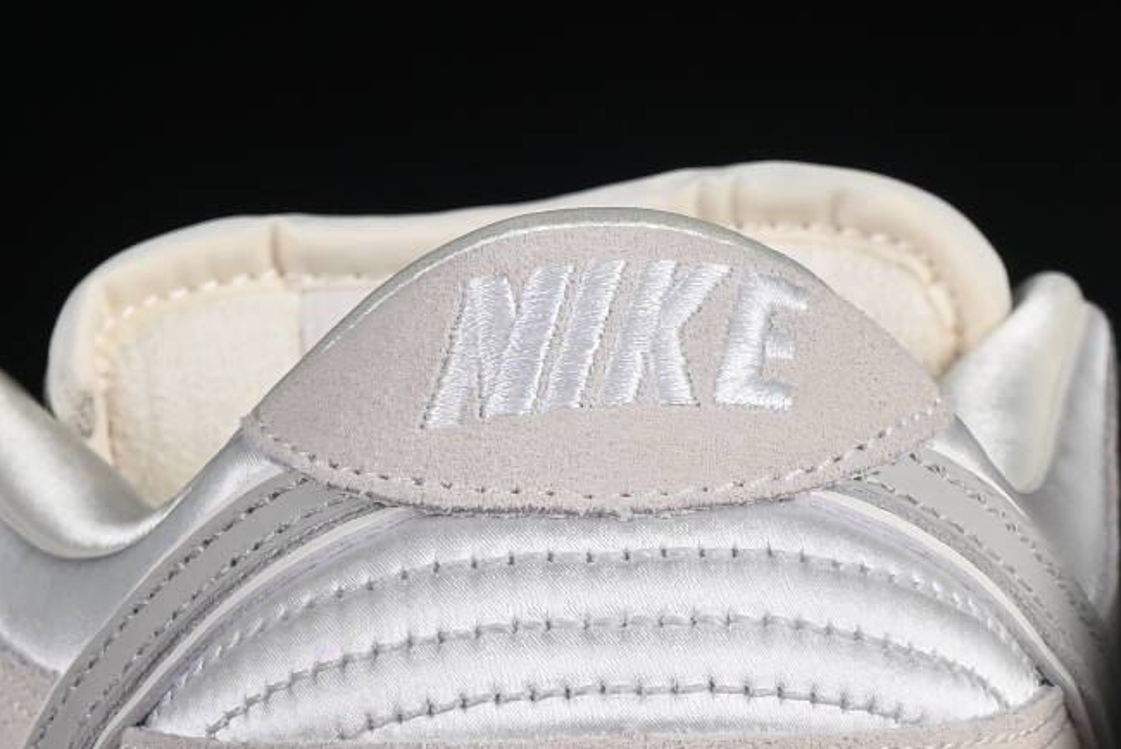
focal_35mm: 321
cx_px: 1130
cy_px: 535
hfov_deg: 6.4
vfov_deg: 4.3
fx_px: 10000
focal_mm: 50
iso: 160
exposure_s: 1/80
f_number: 8
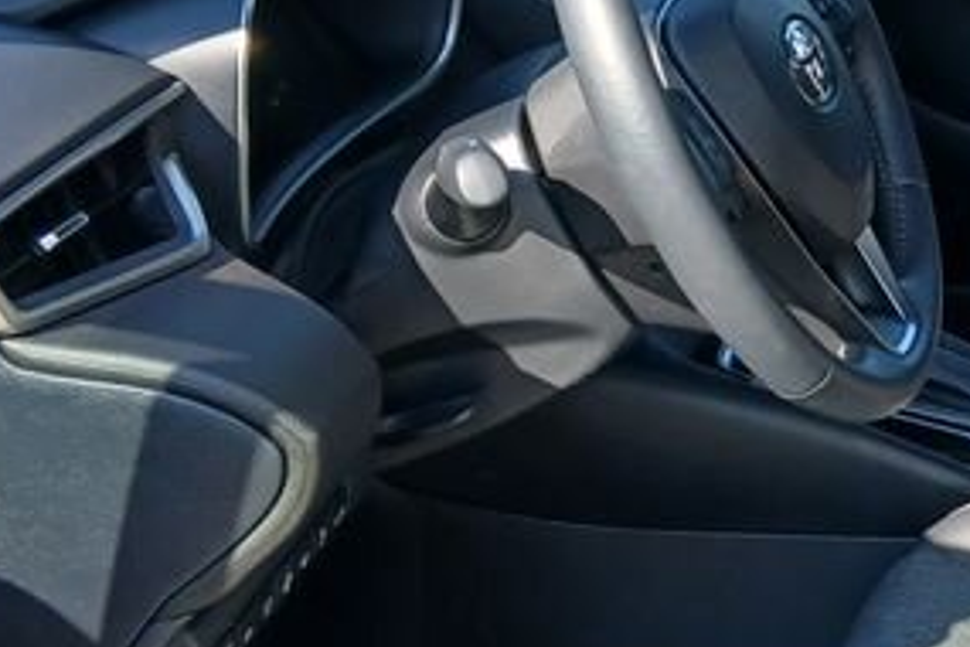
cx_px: 1041
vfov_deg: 14.1
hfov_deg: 20.2
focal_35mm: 97
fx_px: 2613
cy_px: 351
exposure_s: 1/103
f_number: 1.8
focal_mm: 3.98
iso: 20
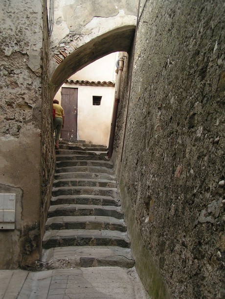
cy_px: 150
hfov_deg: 35.1
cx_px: 112
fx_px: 355
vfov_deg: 45.8
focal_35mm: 41
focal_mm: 6.3
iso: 50
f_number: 4.5
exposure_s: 1/60
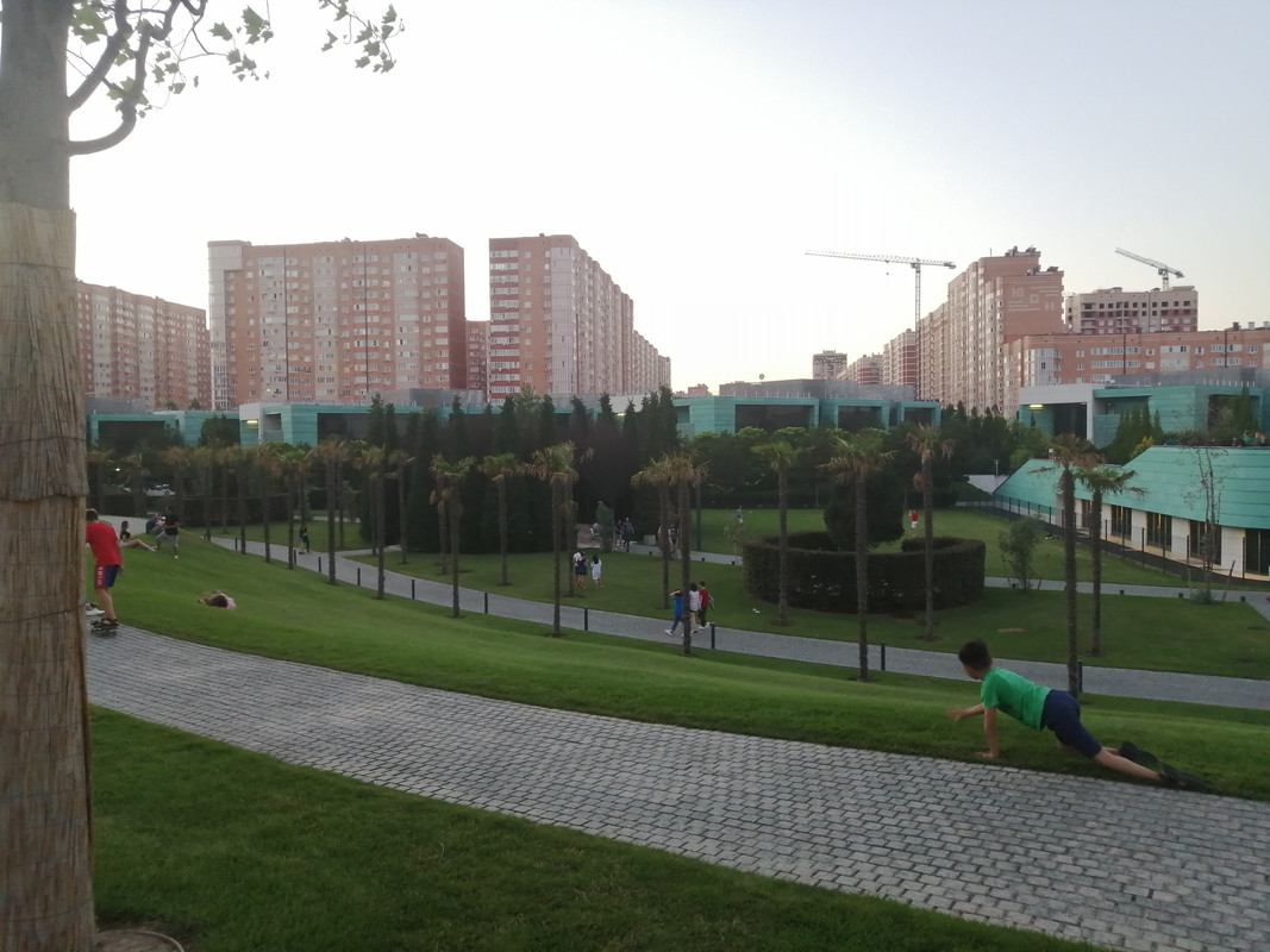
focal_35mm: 27
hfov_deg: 65.3
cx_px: 635
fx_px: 990
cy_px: 476
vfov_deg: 51.3
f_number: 1.8
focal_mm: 3.88
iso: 200
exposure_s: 1/33.3
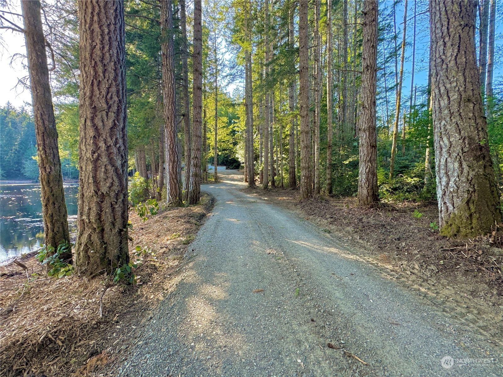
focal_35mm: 14
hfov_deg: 102.1
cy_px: 188
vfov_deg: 85.7
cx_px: 252
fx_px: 203
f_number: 2.2
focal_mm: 2.22
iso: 100
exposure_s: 1/121
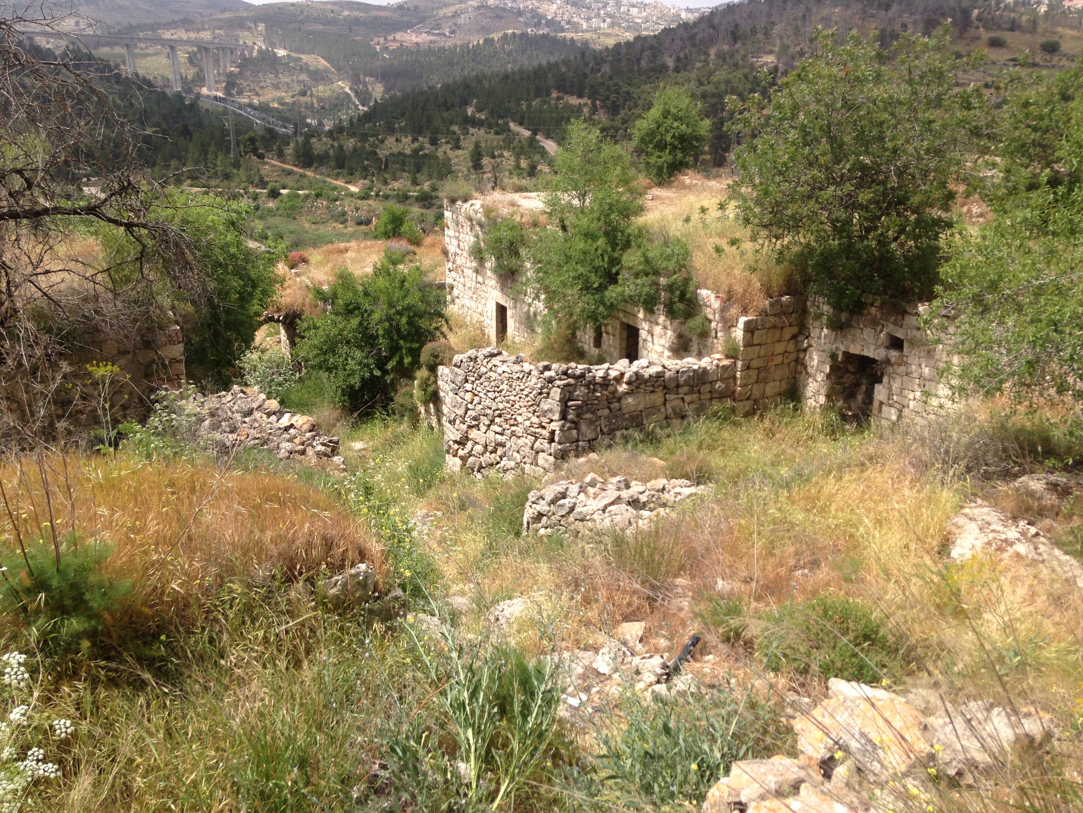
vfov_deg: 42.9
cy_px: 406
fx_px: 1032
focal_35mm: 33
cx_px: 542
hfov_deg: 55.4
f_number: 2.4
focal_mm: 4.12
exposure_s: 1/1290
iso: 50
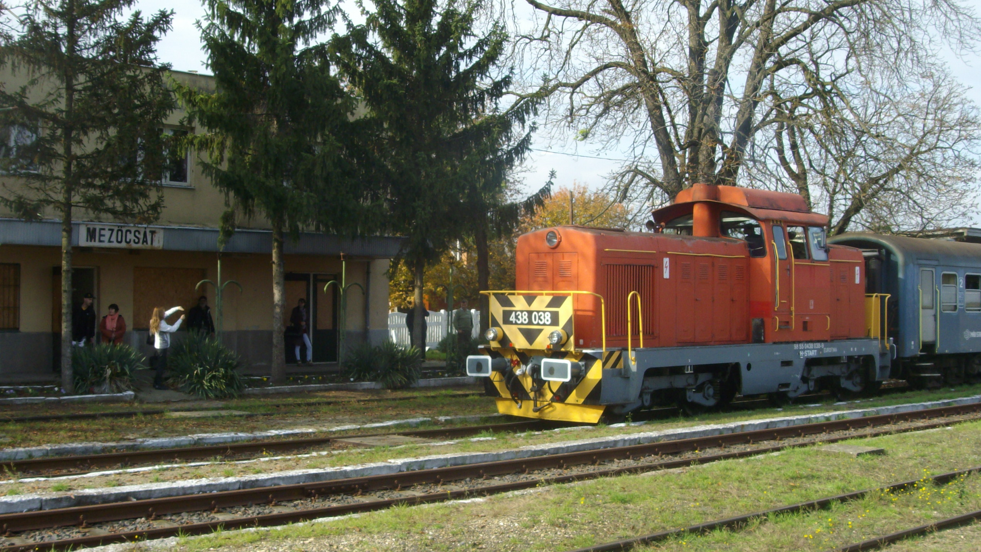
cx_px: 482
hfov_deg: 41.3
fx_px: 1301
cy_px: 267
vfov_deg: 24.0
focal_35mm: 50
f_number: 5.4
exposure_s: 1/160
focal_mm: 7.4
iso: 80
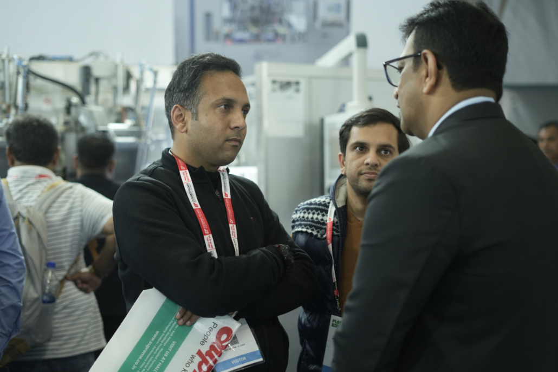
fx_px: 775
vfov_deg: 27.0
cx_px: 279
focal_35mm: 50
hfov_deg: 39.6
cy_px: 186
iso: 640
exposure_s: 1/200
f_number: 2.2
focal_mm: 50
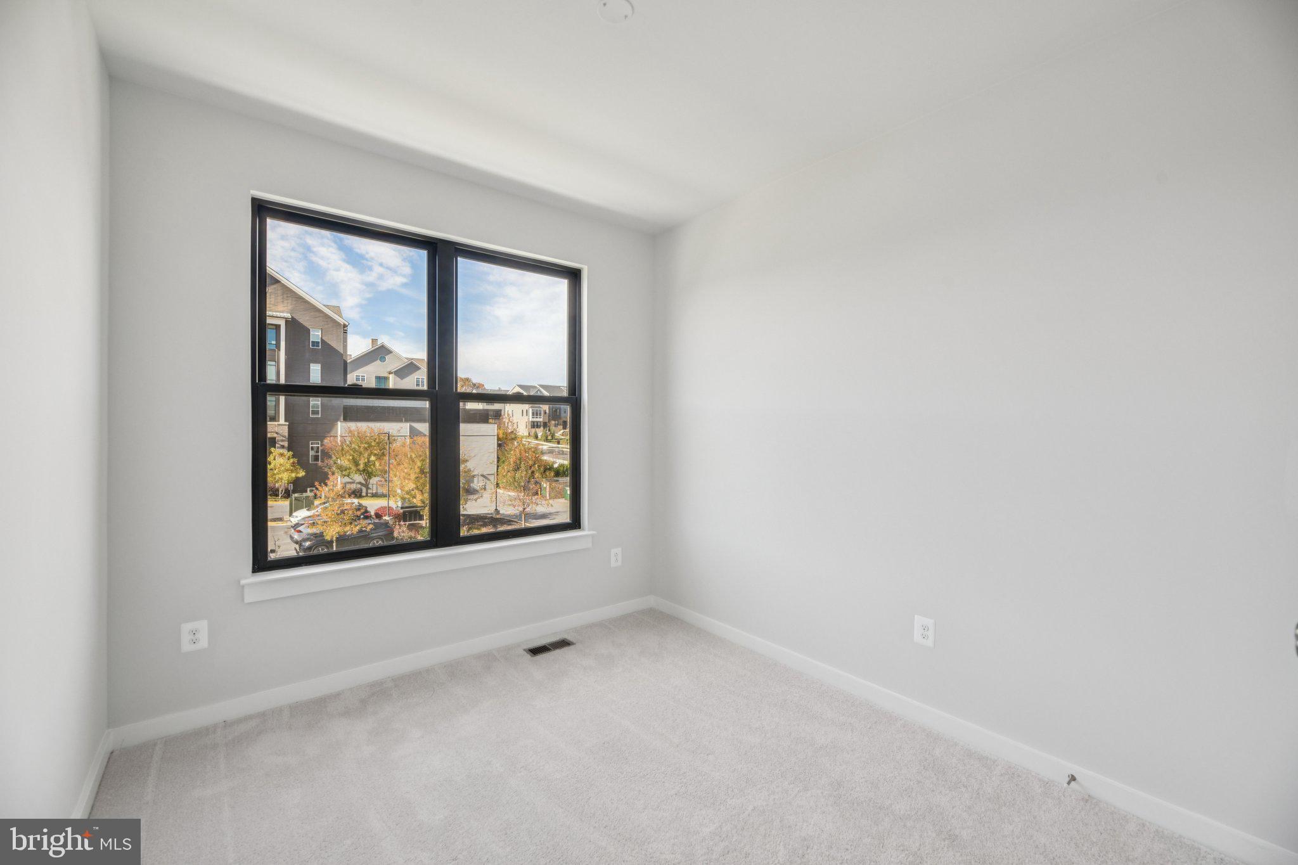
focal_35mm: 14
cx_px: 649
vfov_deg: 81.2
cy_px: 432
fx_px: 505
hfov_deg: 104.3
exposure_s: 1/40
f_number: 8
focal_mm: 14
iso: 100
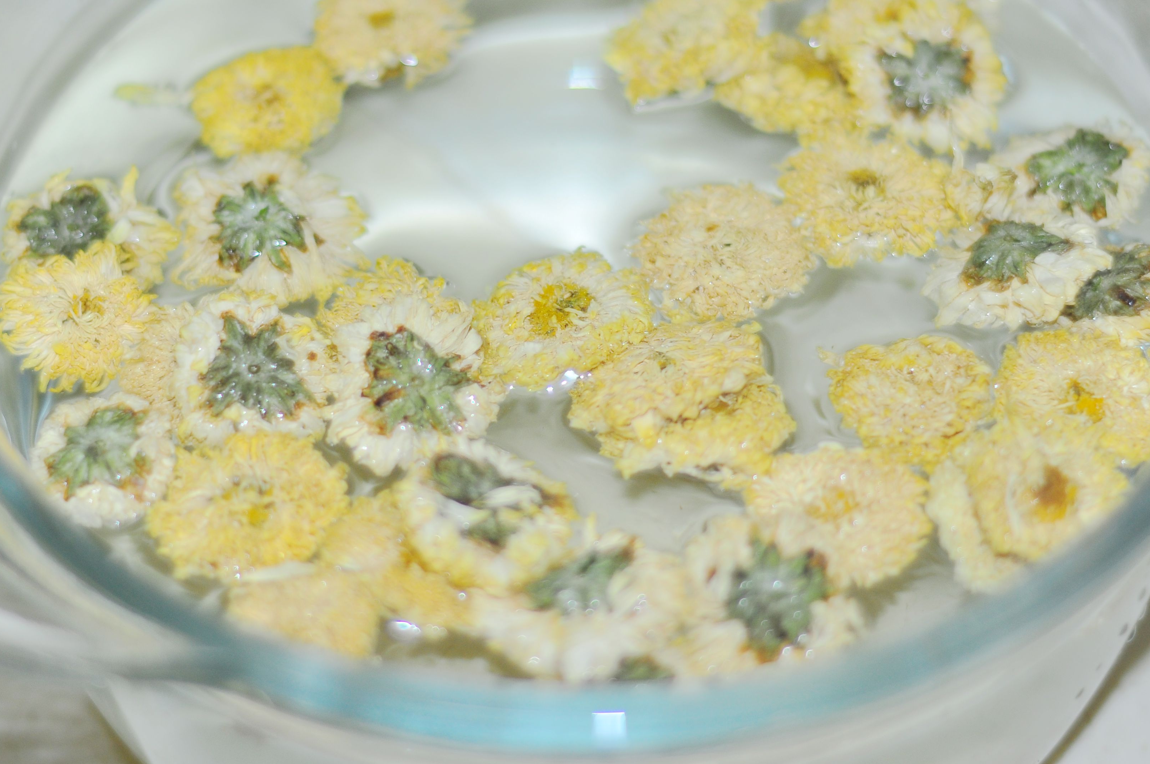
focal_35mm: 100
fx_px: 3191
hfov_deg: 20.4
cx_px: 506
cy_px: 332
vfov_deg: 13.6
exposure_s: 1/60
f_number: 1.8
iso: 200
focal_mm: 50
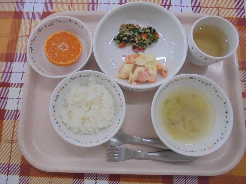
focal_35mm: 26
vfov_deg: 53.1
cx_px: 123
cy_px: 92
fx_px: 185
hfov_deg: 67.3
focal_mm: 4.6
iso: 400
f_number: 3.5
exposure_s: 1/160
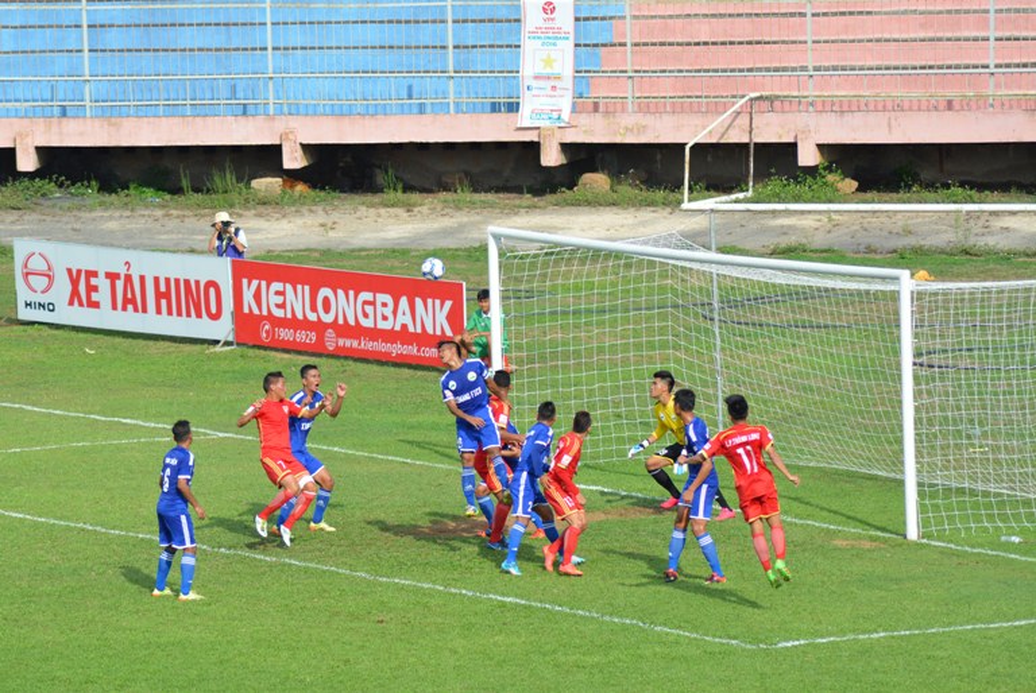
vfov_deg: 5.0
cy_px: 346
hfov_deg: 7.4
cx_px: 518
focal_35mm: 278
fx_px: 7995
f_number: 6.3
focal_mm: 185
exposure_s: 1/1600
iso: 400
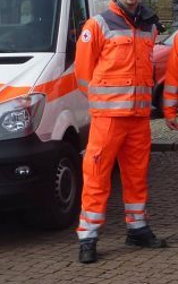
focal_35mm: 108
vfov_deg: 19.1
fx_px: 838
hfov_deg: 11.1
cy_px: 61
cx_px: 342
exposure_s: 1/500
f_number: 4
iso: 80
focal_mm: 4.1
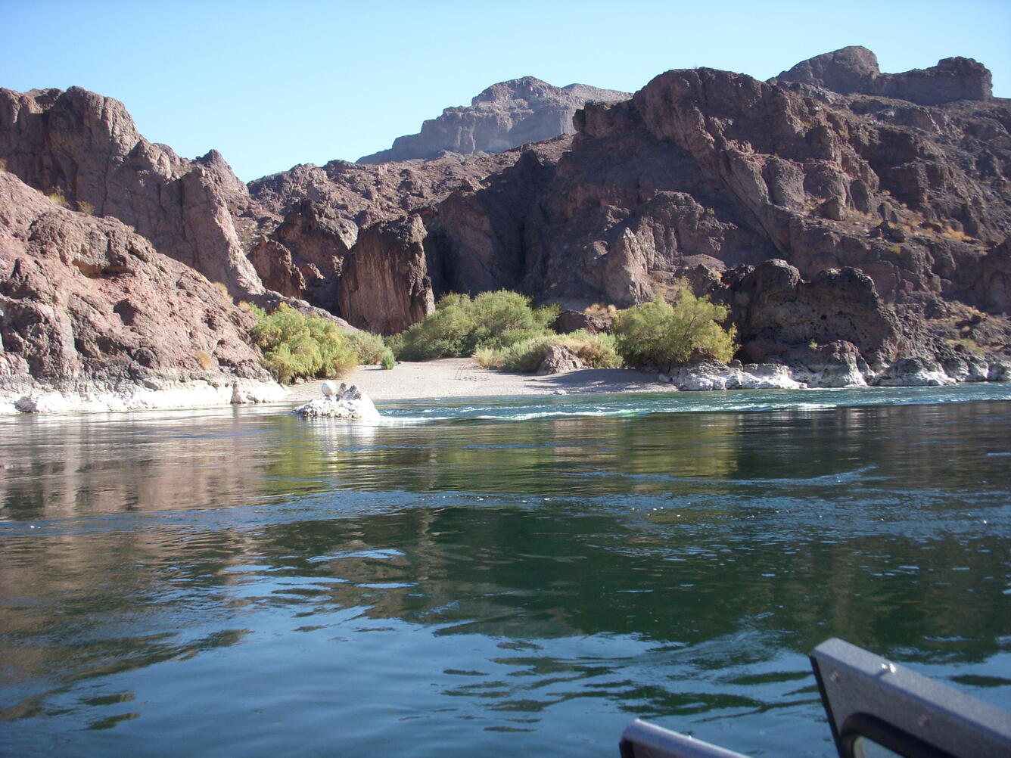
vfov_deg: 37.7
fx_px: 1110
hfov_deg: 49.0
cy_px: 379
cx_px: 506
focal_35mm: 38
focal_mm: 6.3
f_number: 3.3
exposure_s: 1/400
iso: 100
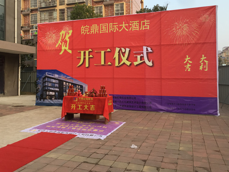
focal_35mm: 34
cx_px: 106
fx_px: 225
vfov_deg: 41.7
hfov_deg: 53.9
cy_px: 73
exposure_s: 1/202
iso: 32
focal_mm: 4.15
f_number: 2.2
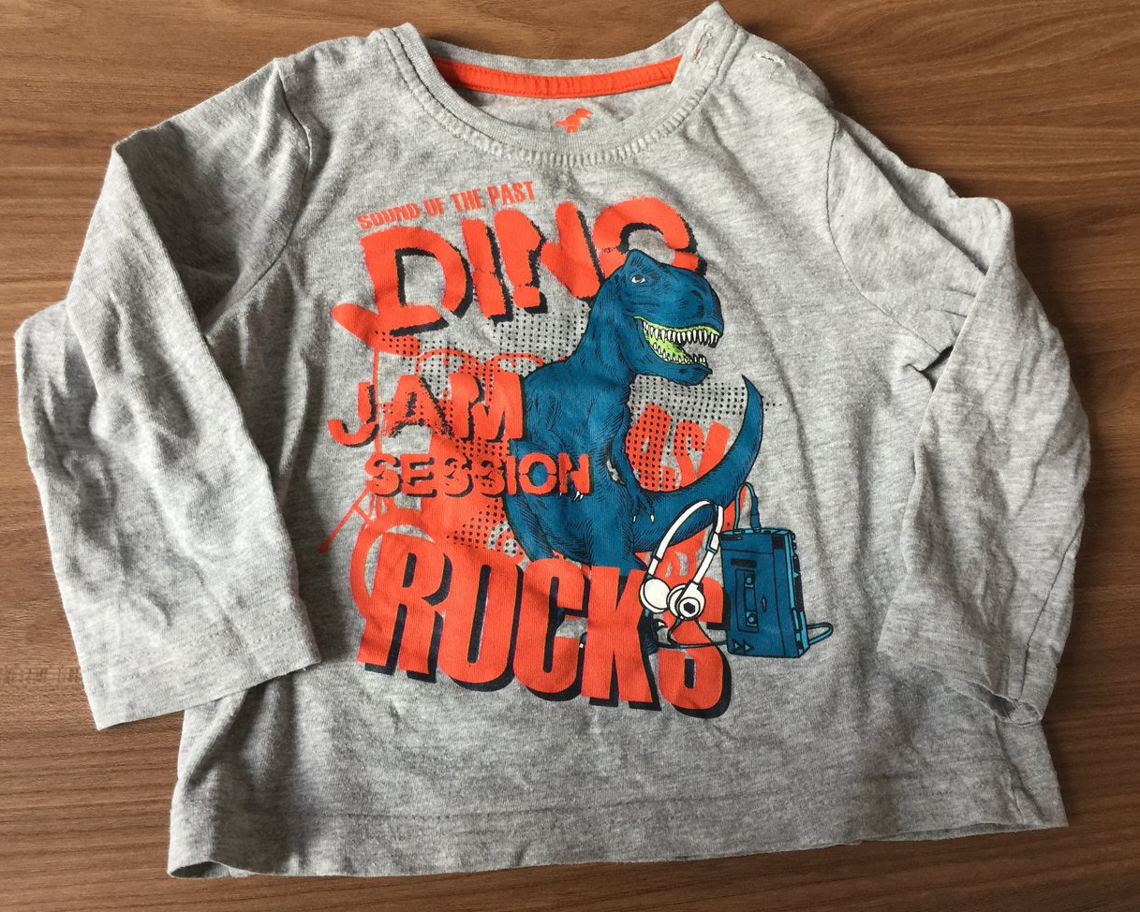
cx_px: 563
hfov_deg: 57.2
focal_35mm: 31
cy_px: 445
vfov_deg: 47.1
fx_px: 1046
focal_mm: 4.15
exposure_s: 1/33
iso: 64
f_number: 2.2
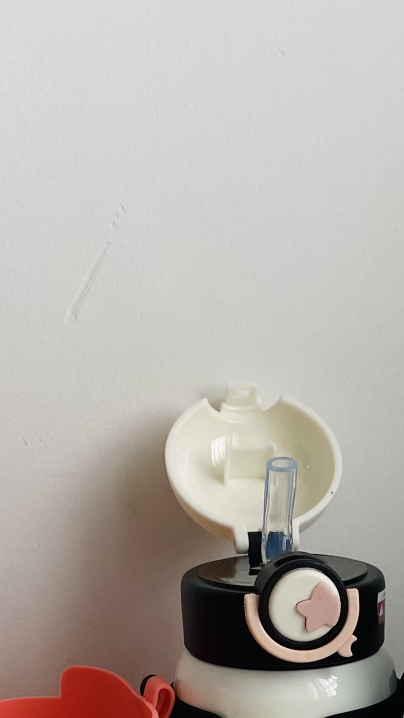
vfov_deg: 24.4
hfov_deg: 15.4
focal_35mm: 78
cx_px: 320
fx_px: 1485
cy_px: 883
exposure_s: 1/121
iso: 125
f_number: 1.8
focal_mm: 4.25
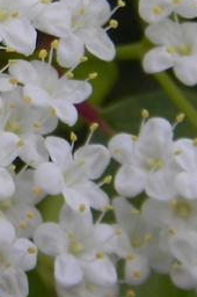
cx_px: -45
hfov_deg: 7.7
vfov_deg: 11.6
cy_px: 6
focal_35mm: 175
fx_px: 1440
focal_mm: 10.1
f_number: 4.1
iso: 80
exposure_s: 1/86.8
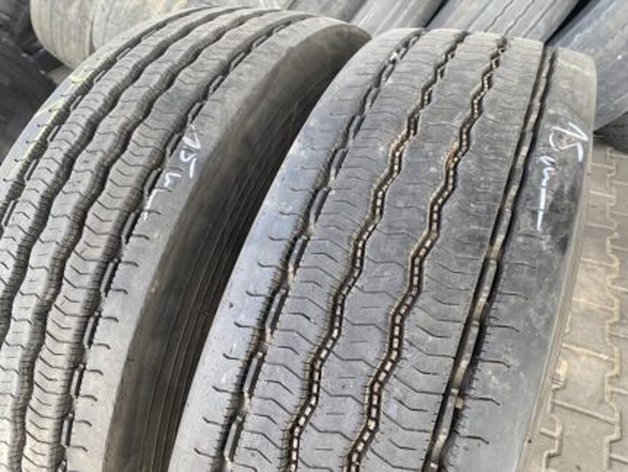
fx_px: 472
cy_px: 236
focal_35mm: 26
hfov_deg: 67.3
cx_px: 314
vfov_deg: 53.1
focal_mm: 4.25
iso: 80
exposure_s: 1/121
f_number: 1.8
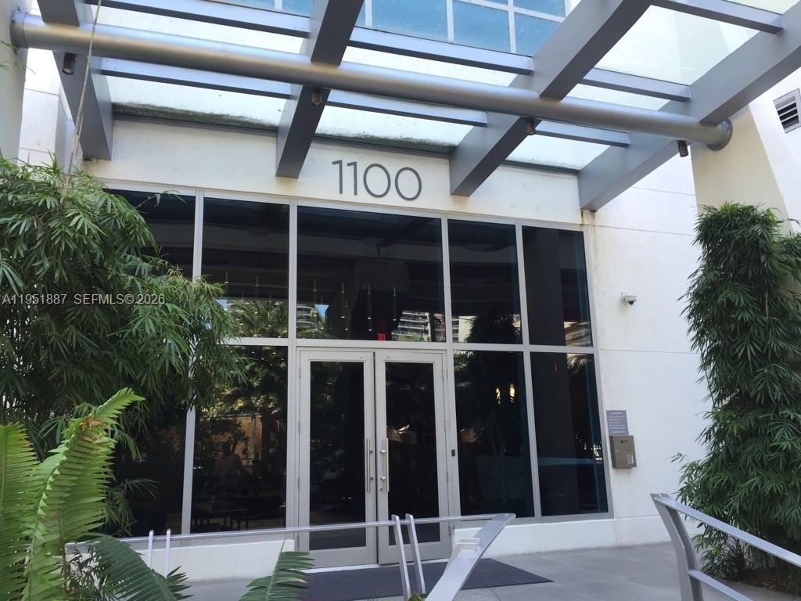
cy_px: 300
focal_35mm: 29
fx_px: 671
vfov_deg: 48.2
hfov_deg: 61.7
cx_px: 400
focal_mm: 4.15
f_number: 2.2
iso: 40
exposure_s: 1/120
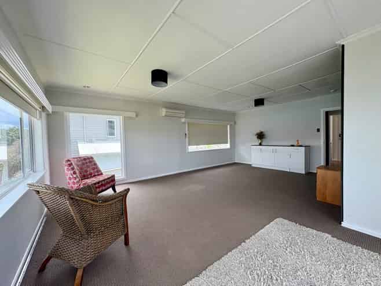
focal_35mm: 14
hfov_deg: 102.1
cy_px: 143
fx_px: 154
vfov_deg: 85.6
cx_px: 190
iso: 64
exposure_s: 1/177
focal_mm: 2.22
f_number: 2.2
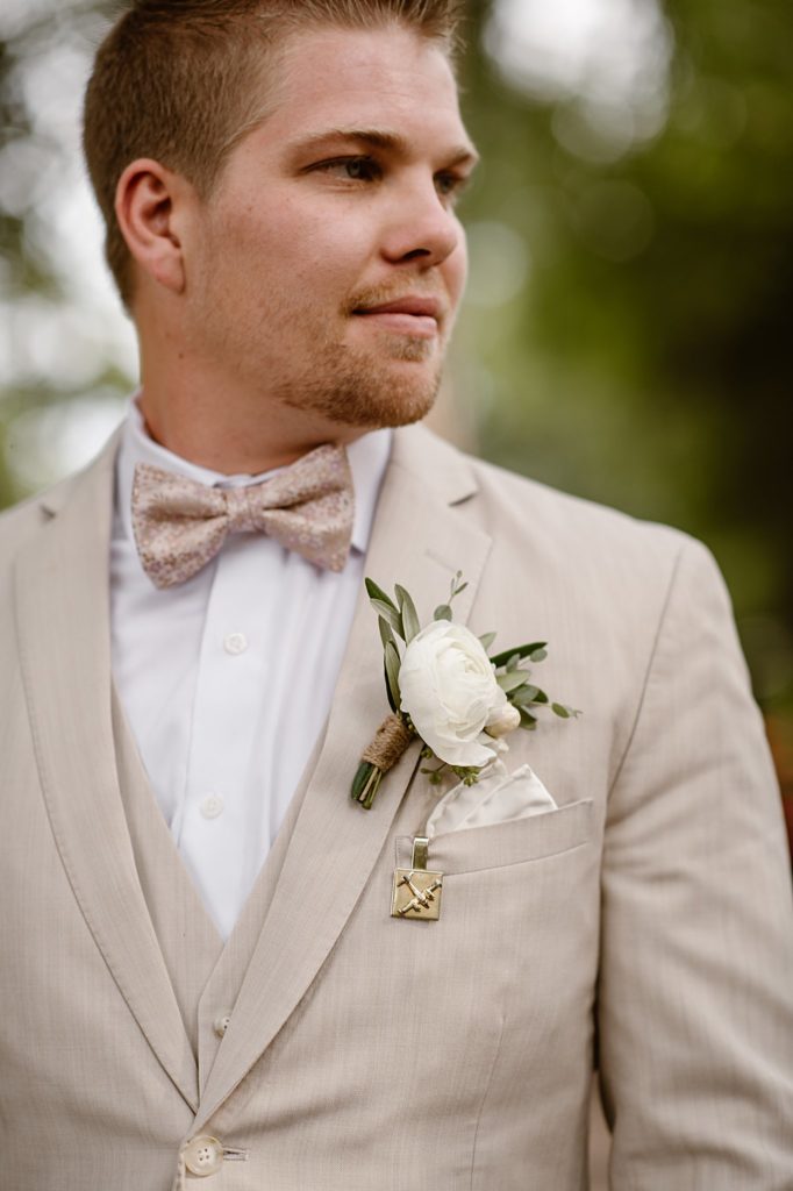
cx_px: 396
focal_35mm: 85
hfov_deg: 16.1
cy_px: 596
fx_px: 2810
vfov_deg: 23.9
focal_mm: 85
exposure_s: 1/1000
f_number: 2
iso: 200
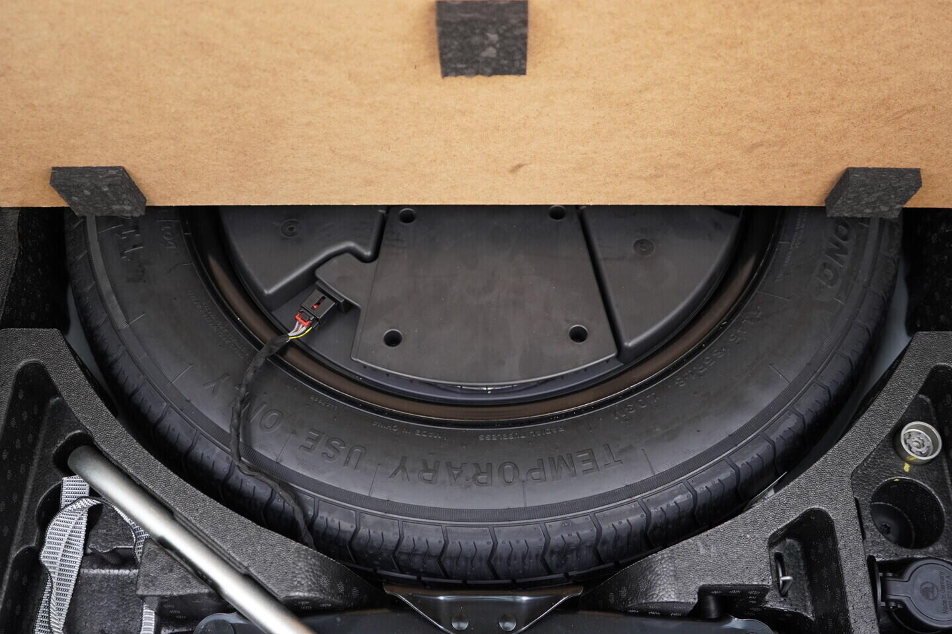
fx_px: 952
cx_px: 476
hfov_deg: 53.1
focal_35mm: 36
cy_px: 317
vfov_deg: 36.9
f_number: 2.8
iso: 500
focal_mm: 24
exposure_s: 1/40
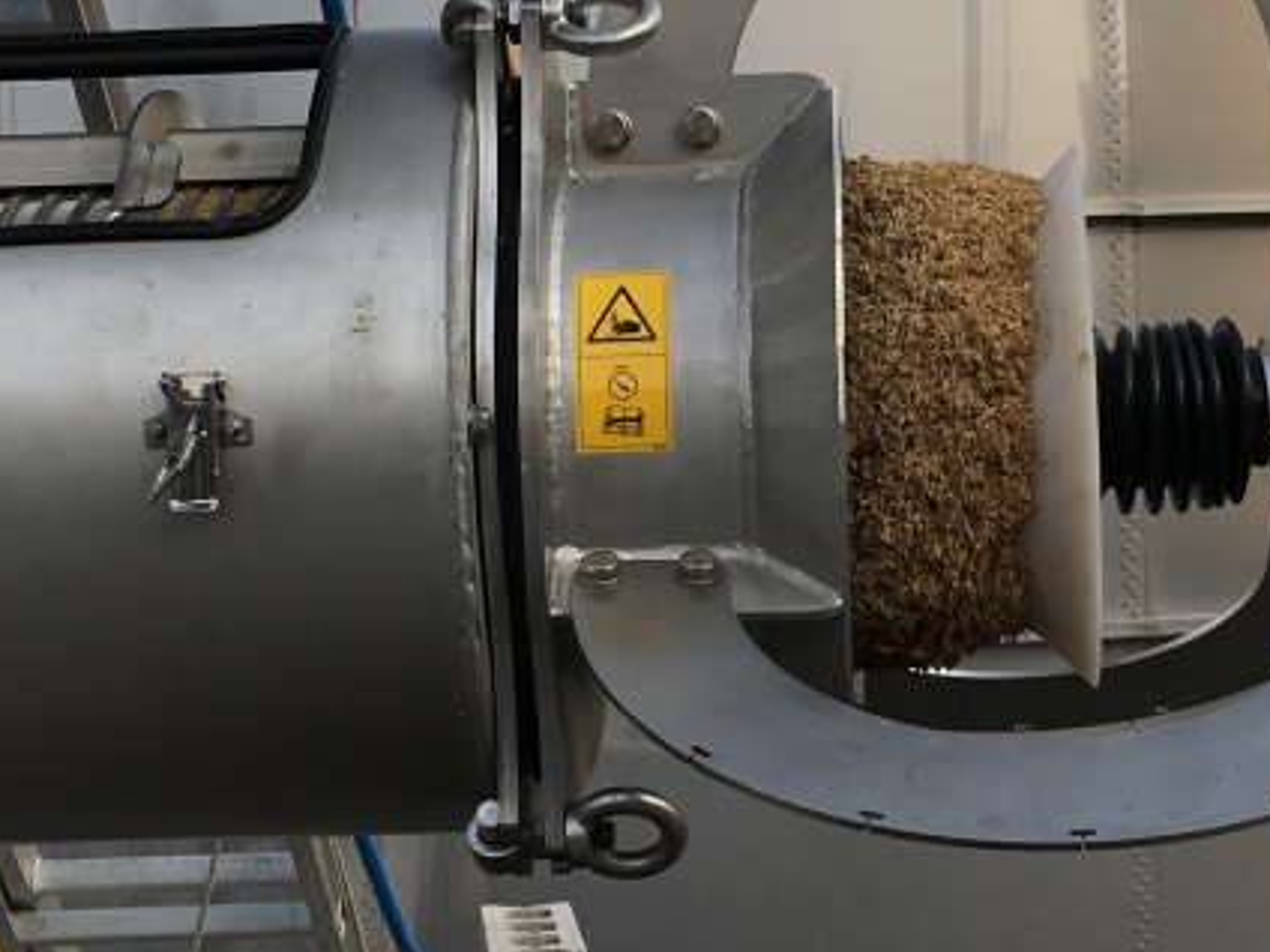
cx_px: 713
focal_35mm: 82
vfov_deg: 18.0
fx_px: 3008
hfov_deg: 23.8
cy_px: 386
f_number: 2.2
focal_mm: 4.15
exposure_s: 1/680
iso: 25
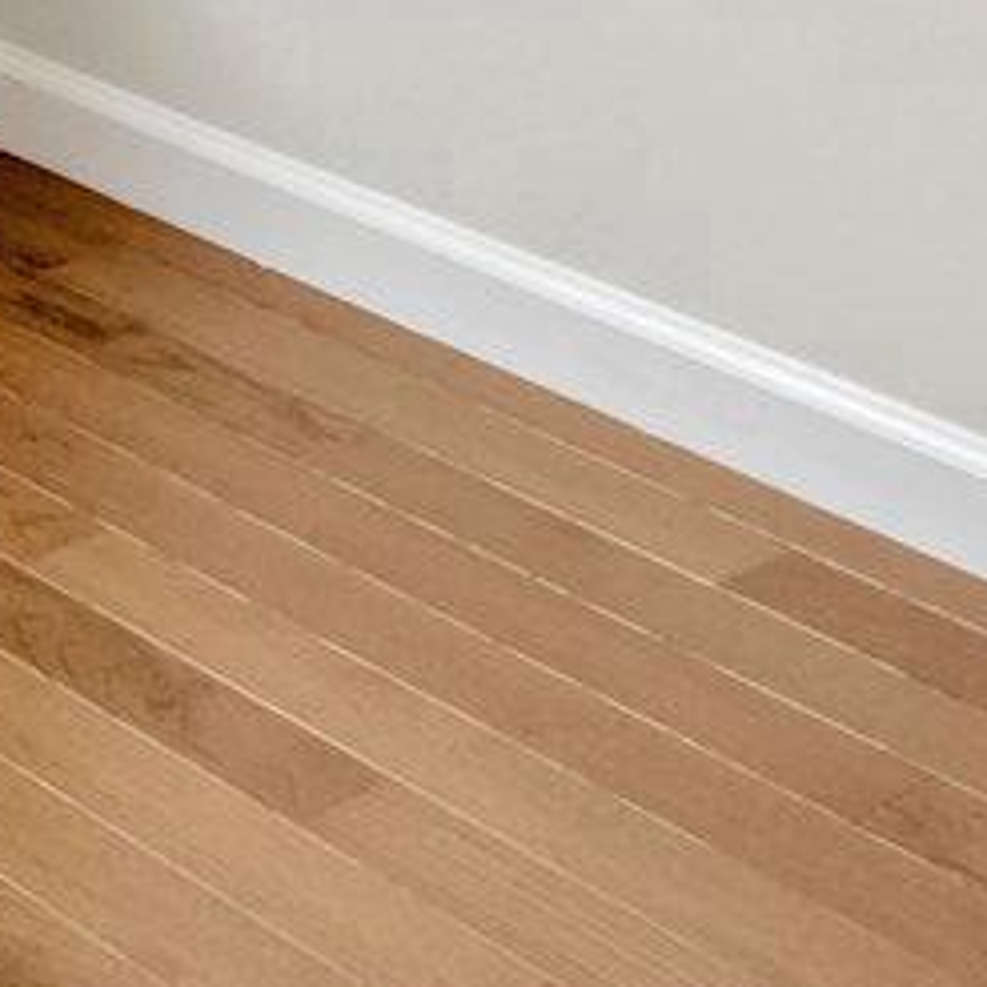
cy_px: -1222
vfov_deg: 12.7
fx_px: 3645
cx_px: -253
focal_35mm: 113
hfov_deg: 14.8
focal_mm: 16
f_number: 8
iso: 1250
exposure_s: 1/100
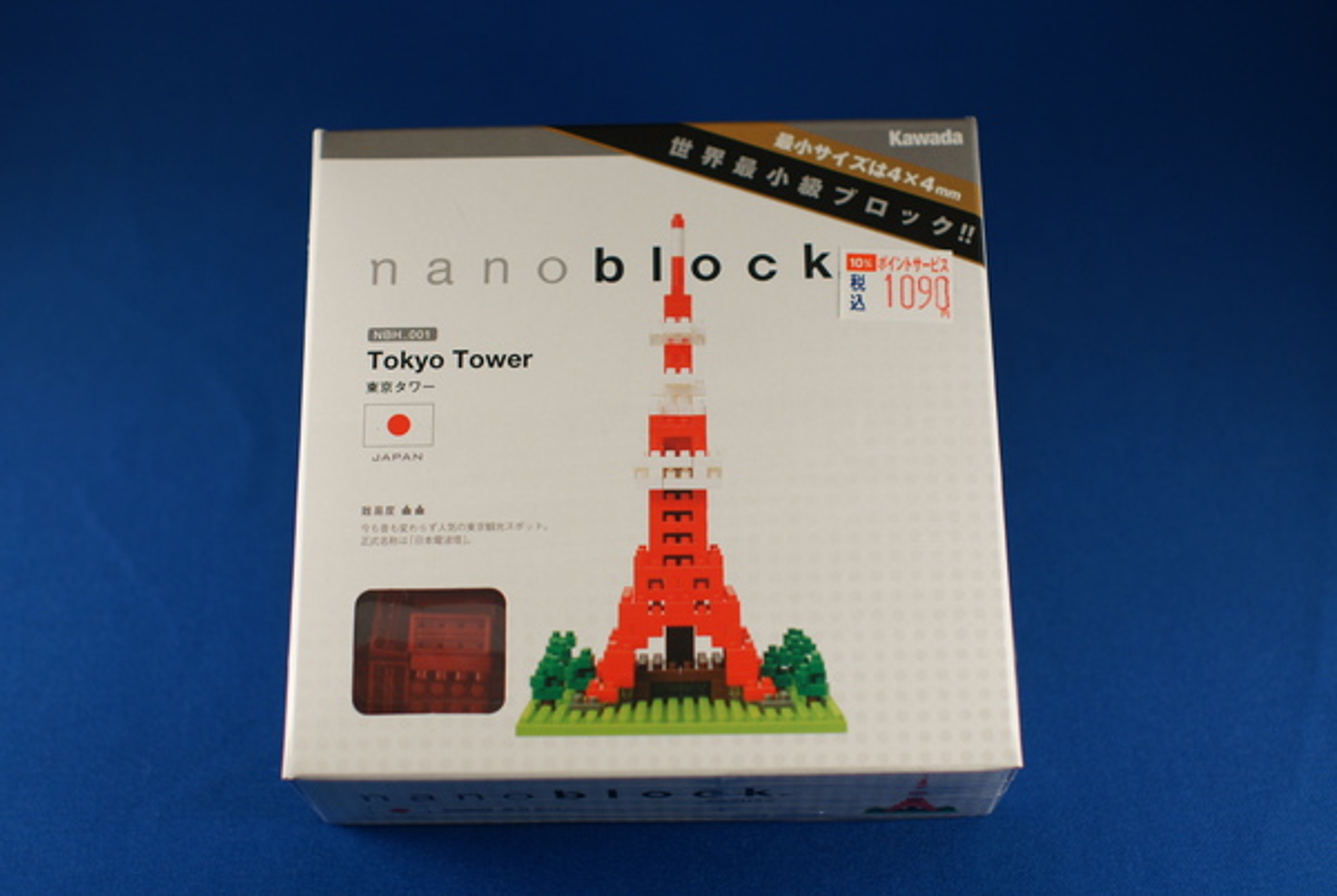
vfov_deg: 25.8
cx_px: 668
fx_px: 1953
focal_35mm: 52
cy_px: 448
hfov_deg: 37.8
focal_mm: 35
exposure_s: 1/80
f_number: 2.8
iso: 200
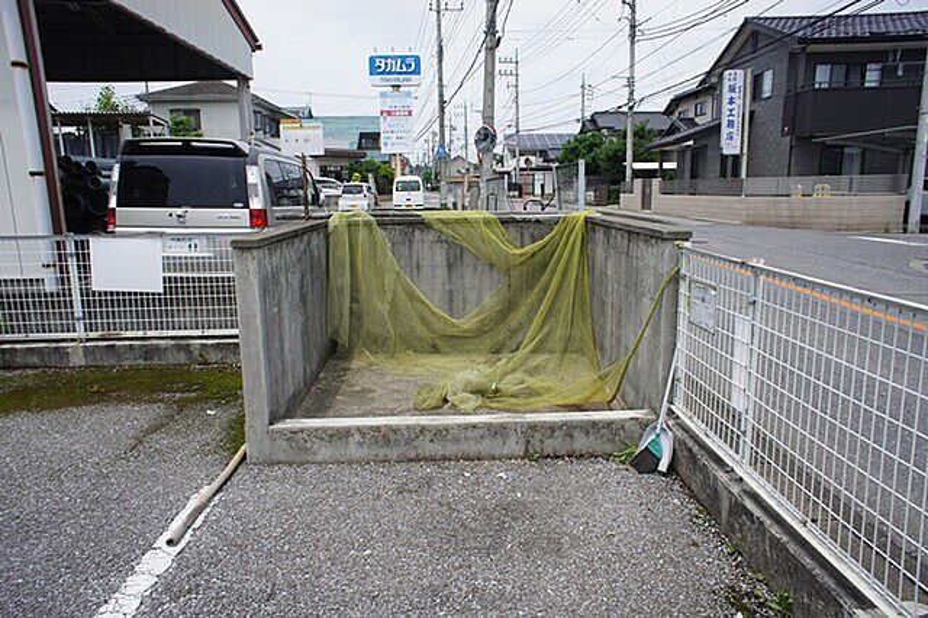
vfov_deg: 53.1
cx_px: 464
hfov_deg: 73.8
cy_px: 309
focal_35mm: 24
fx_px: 618
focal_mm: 16
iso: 200
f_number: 11
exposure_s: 1/200
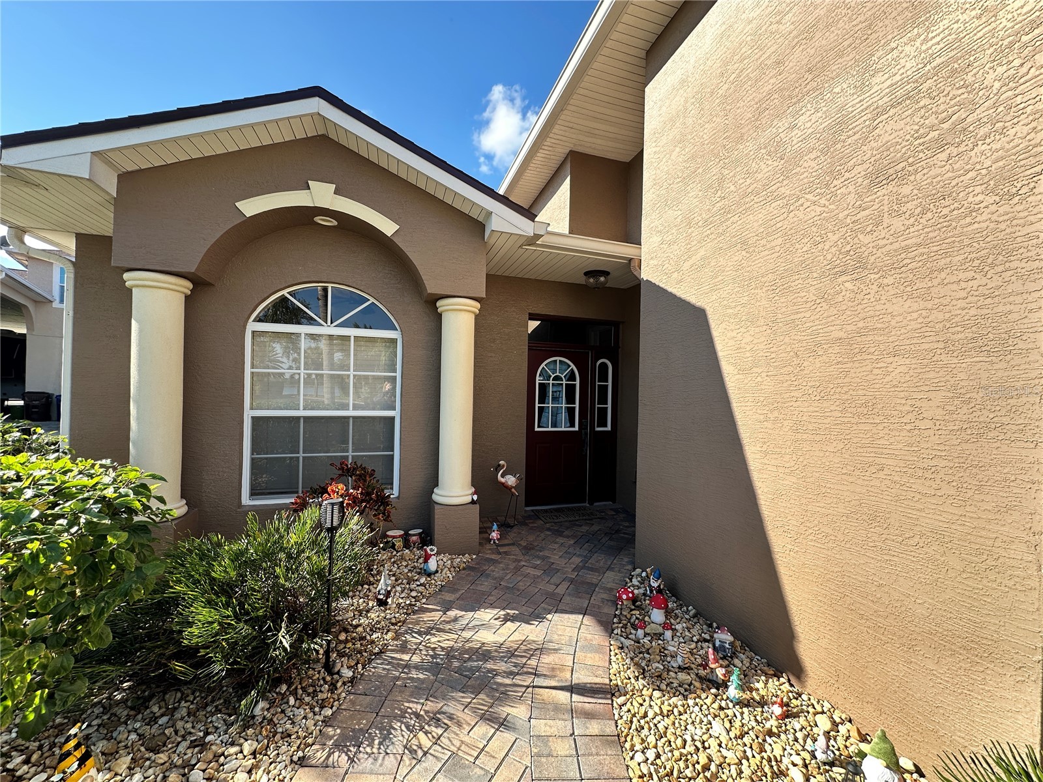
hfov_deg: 102.1
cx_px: 522
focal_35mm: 14
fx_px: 422
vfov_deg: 85.7
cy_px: 391
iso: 40
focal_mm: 2.22
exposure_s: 1/305
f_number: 2.2
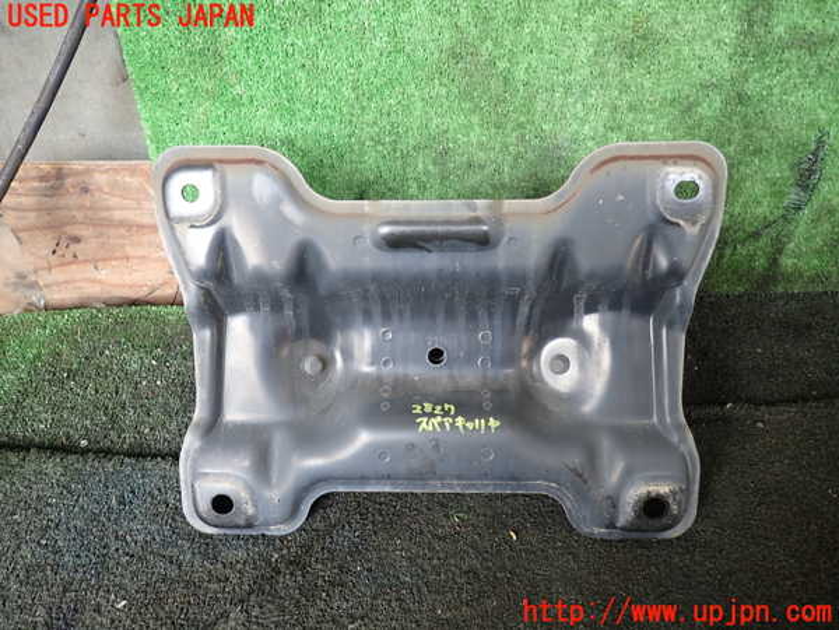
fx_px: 606
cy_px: 315
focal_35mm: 25
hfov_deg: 69.4
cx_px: 420
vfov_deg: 54.9
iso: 160
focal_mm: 4.5
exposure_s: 1/60
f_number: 2
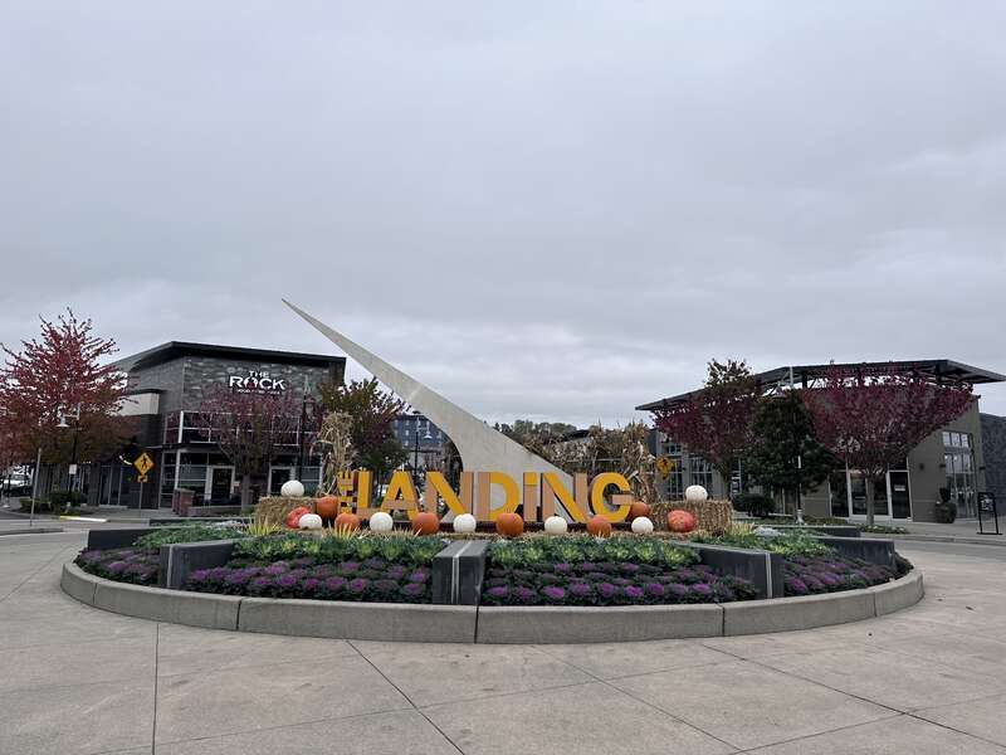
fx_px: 697
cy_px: 378
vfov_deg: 56.8
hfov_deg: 71.6
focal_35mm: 24
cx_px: 503
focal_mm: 6.86
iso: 80
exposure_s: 1/740
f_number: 1.78
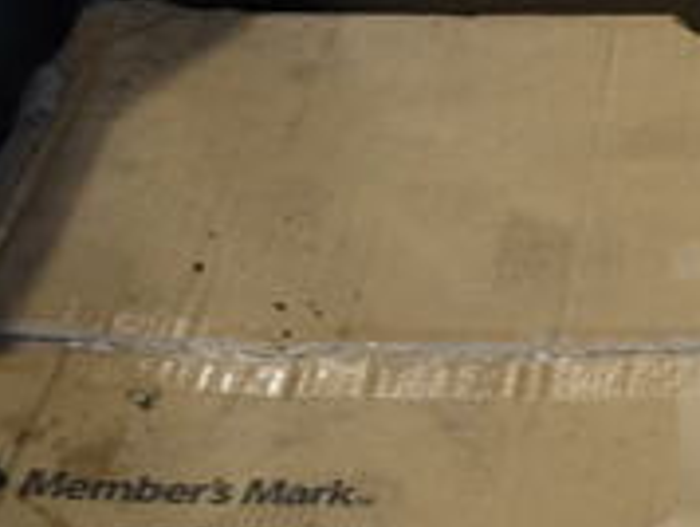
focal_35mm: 89
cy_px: 421
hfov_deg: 20.0
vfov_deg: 16.5
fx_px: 1802
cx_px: 936
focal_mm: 18
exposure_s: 1/30
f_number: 3.5
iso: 400
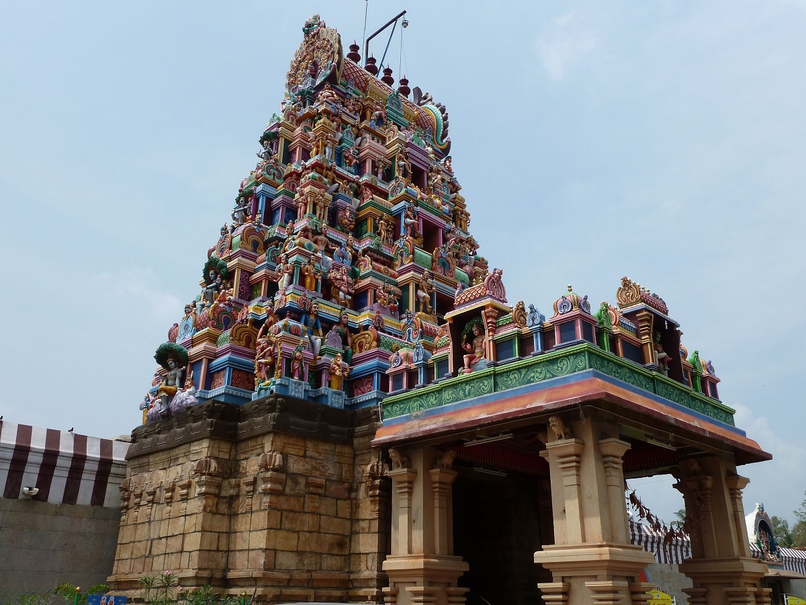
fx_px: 699
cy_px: 302
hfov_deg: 60.0
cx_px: 403
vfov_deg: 46.8
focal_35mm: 30
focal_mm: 5
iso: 80
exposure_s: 1/500
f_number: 5.6
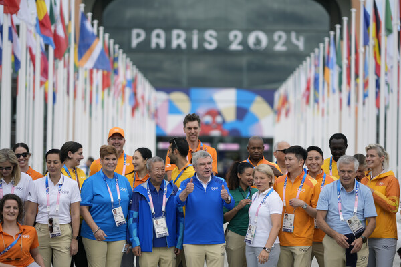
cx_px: 200
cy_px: 134
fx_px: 947
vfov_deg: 16.1
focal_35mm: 85
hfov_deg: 23.9
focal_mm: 85
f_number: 1.4
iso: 250
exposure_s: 1/16000
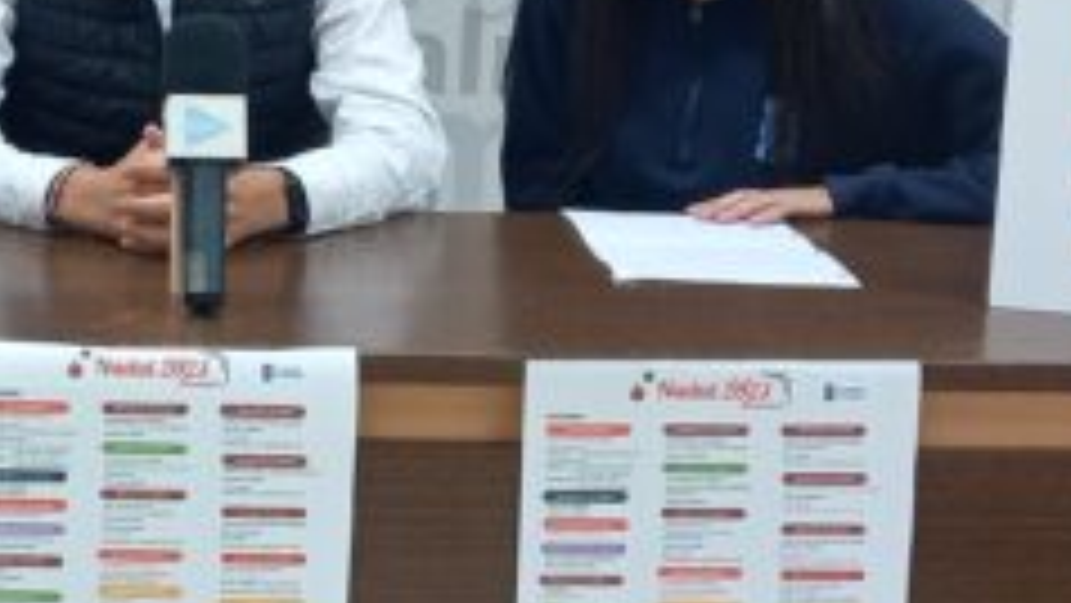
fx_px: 2500
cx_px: 126
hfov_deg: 23.6
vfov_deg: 13.7
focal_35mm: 88
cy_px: 220
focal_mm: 4.6
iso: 125
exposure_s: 1/50
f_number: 2
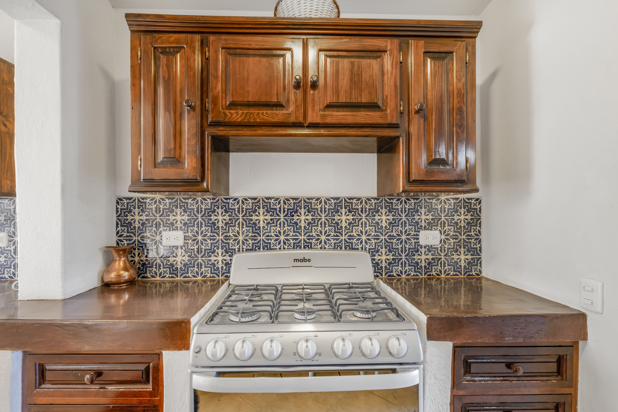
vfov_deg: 72.1
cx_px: 309
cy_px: 206
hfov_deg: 95.0
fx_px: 283
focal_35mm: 16
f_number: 8
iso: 640
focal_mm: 11
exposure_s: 1/2
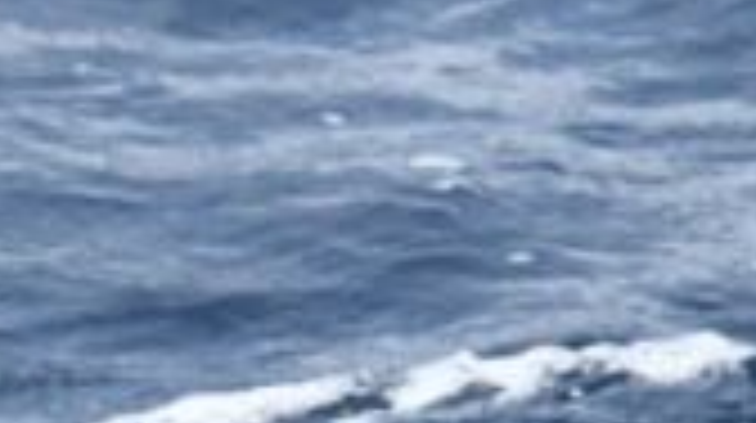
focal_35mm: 1798
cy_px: 866
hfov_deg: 1.2
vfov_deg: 0.7
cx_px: -526
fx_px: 35997
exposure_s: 1/8000
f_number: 6
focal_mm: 360
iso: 1100
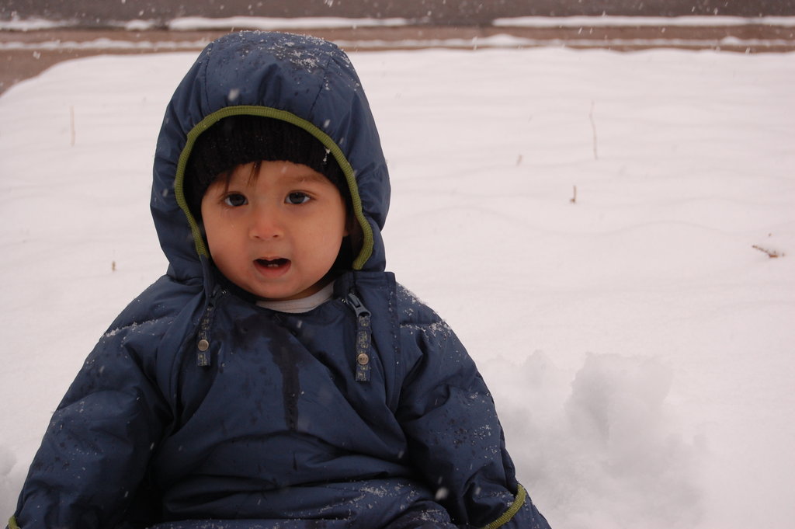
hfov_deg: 24.6
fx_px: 1820
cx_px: 398
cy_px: 264
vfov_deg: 16.5
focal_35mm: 82
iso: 400
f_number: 9
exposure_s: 1/320
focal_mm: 55
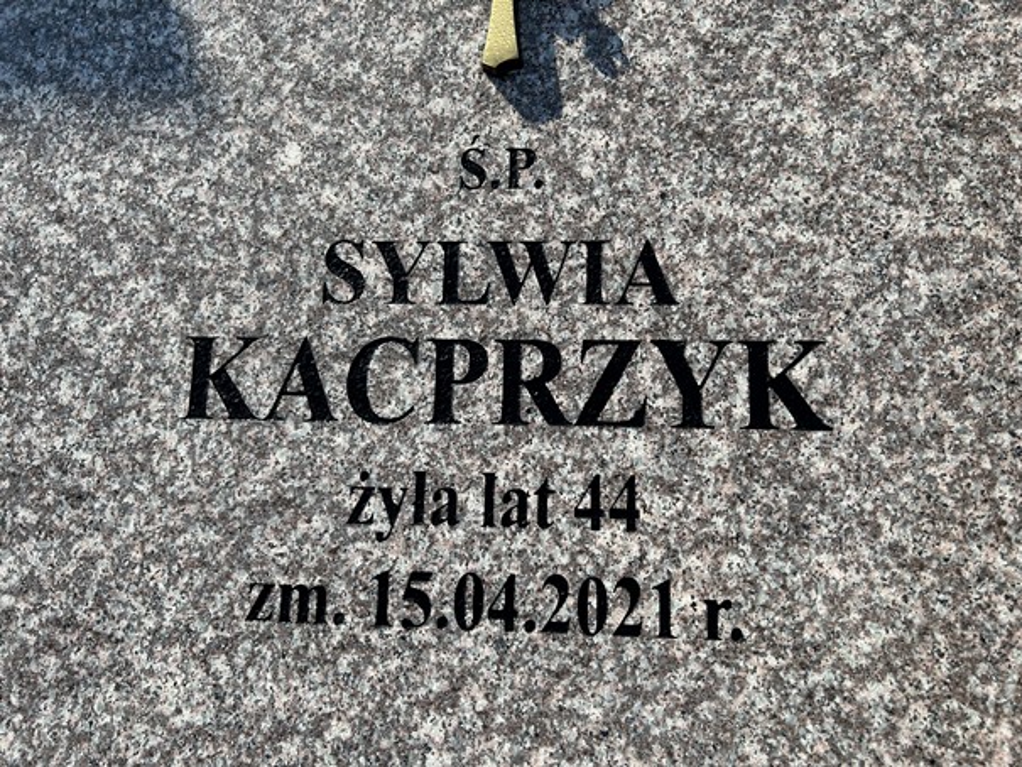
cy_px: 384
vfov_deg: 53.1
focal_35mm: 26
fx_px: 768
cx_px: 511
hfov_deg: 67.3
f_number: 1.5
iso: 50
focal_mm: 5.7
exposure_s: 1/2045
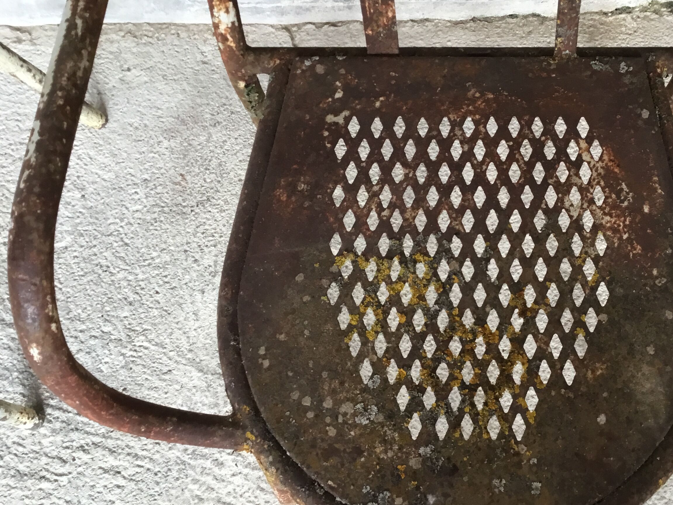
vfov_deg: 32.9
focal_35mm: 44
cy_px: 255
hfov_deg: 42.3
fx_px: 855
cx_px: 459
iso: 40
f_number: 2.4
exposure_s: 1/33
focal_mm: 3.3
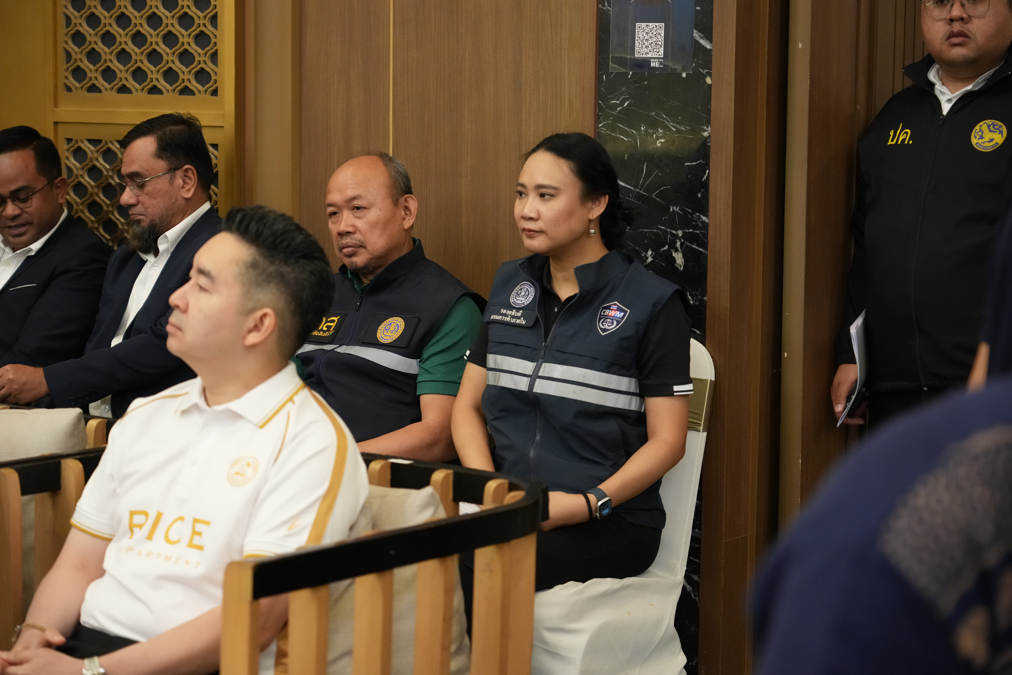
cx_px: 506
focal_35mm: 81
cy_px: 338
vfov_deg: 16.9
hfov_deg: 25.1
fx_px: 2277
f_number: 4.5
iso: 4000
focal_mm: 81
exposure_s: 1/80
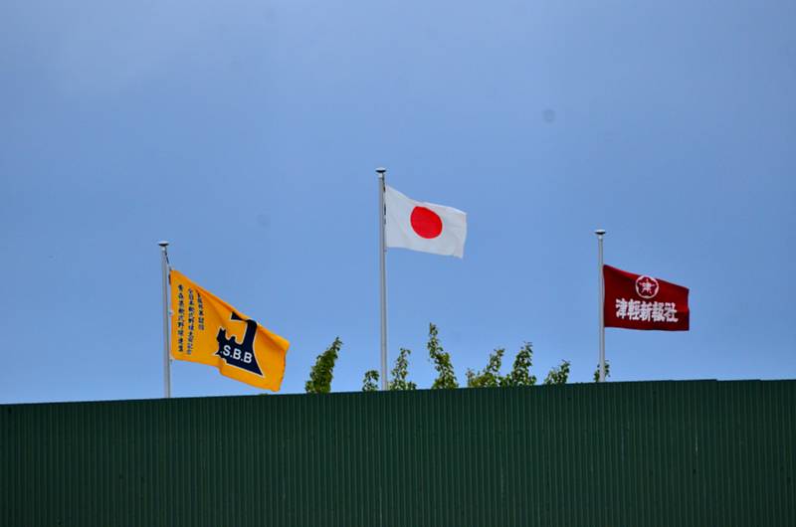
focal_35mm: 450
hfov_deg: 4.6
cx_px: 398
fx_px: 9930
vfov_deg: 3.0
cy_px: 264
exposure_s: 1/2000
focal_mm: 300
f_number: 7.1
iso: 800
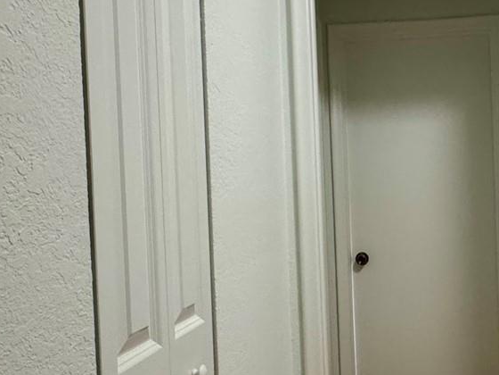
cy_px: 220
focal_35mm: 40
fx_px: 577
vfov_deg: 35.9
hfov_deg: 44.7
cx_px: 391
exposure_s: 1/60
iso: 500
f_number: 2.2
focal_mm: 2.22
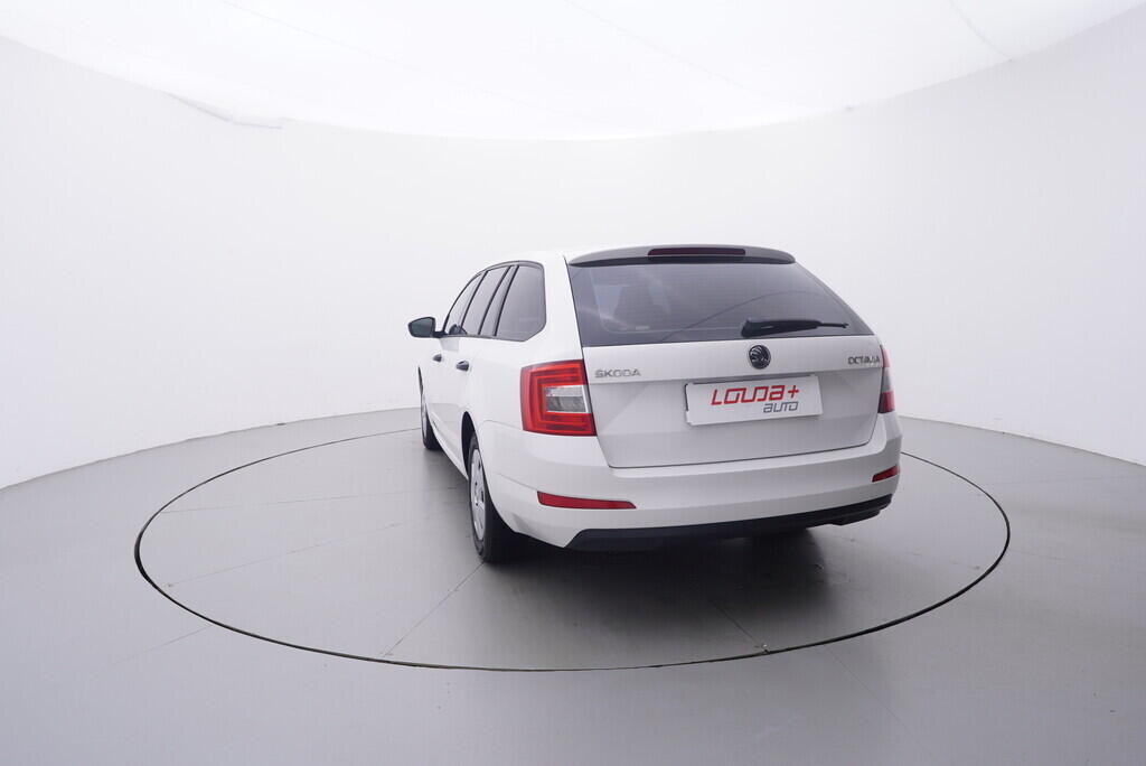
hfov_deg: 77.3
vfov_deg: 56.2
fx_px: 717
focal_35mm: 22
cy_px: 383
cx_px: 573
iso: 200
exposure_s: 1/80
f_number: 5
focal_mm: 15
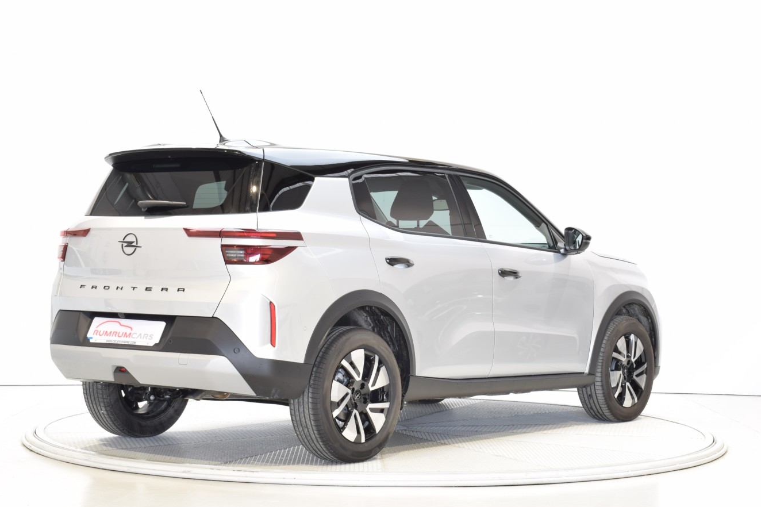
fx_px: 1437
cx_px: 393
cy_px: 269
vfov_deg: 20.0
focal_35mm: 68
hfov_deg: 29.7
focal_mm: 40
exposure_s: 1/2
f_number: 10
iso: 100
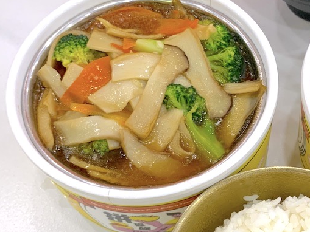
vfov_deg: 28.9
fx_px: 439
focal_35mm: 49
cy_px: 190
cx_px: 290
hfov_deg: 36.1
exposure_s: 1/100
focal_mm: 4.25
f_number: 1.8
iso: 100
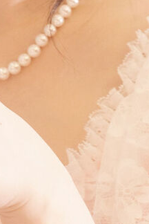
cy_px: -47
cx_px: -39
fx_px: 2266
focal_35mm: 365
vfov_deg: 5.6
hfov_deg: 3.8
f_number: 2.8
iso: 200
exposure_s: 1/15
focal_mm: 50
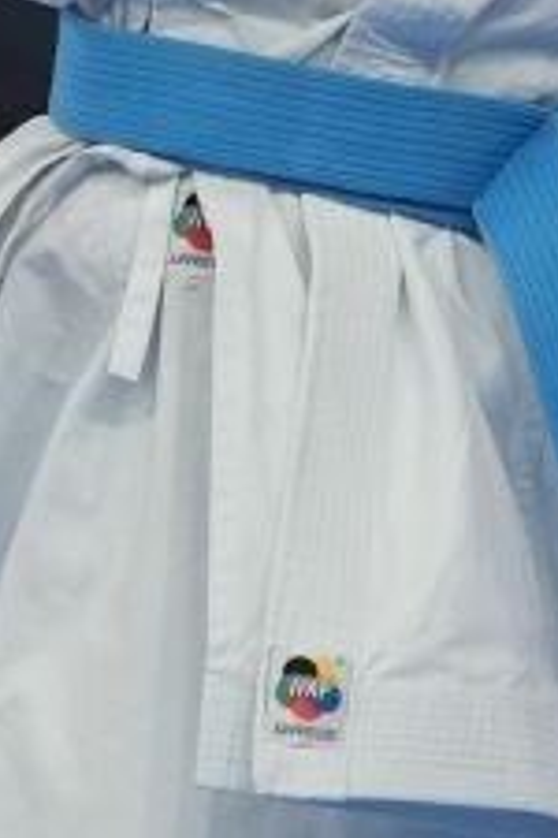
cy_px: 432
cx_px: 465
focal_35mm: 1456
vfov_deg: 1.4
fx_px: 33849
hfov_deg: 0.9
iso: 1600
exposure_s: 1/1000
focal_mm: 182
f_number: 2.8
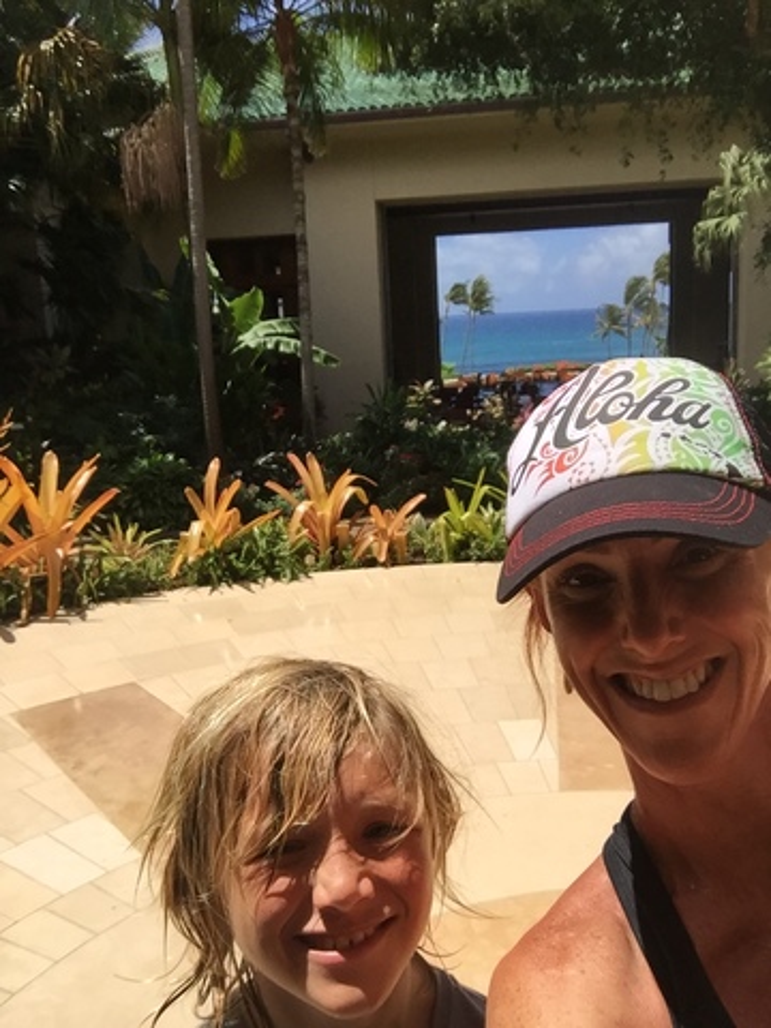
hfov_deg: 45.4
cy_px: 514
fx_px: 921
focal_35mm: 31
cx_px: 386
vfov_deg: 58.4
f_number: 2.2
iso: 32
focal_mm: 2.65
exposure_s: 1/1379
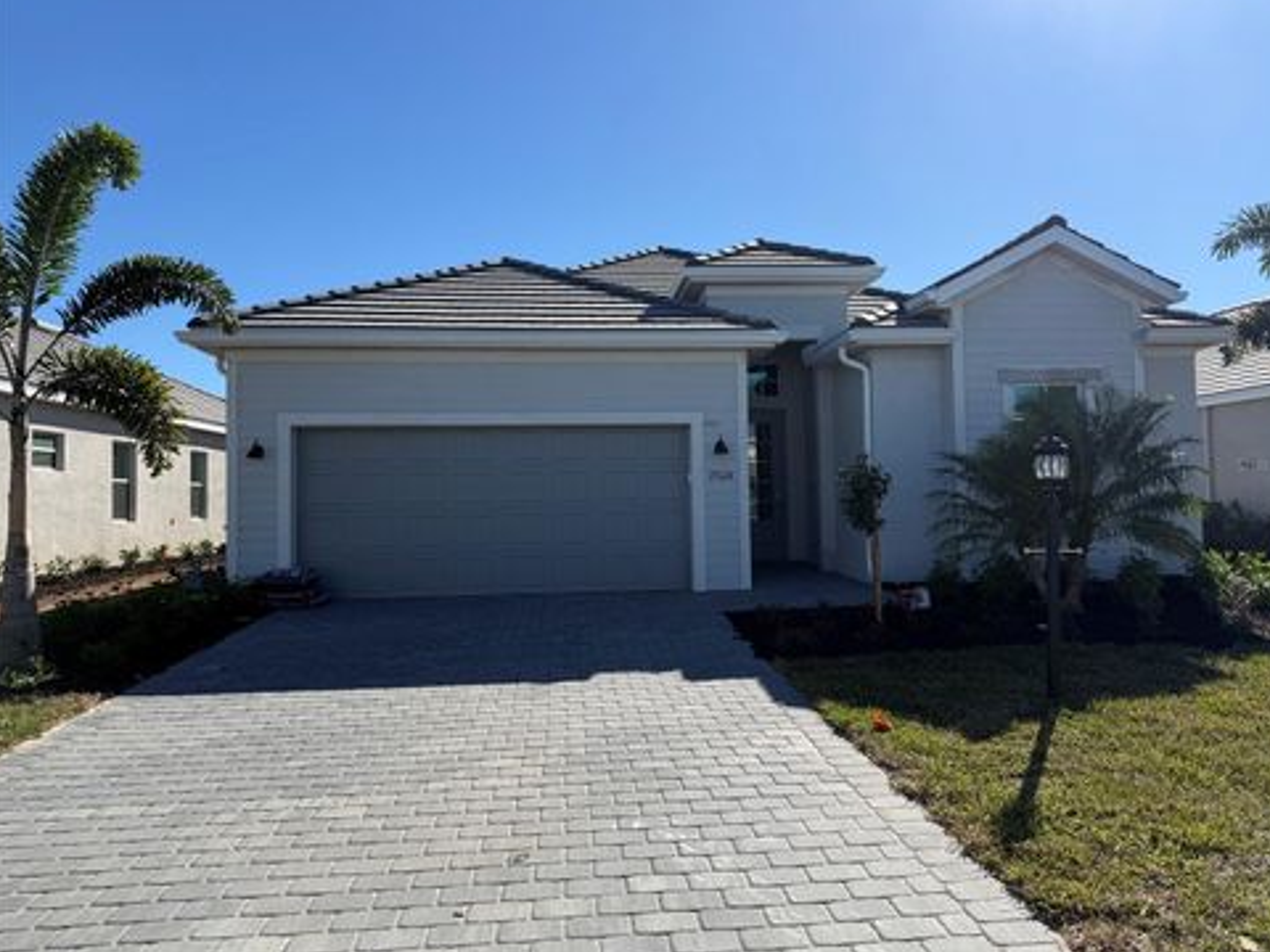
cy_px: 464
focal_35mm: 25
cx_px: 654
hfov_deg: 69.4
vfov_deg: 54.9
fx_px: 917
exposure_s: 1/4975
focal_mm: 6.76
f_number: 1.78
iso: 80
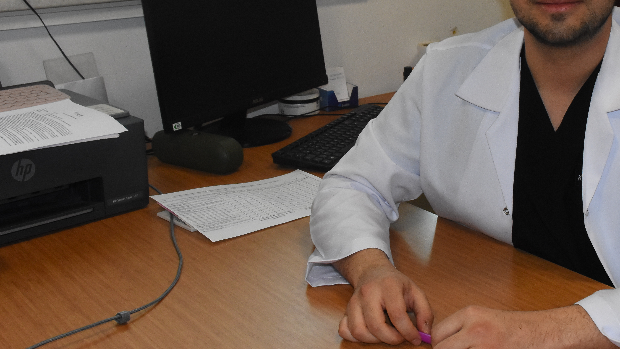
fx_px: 901
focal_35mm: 55
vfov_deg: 21.8
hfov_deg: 37.1
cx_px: 458
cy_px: 116
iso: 2500
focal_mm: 23
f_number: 10
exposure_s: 1/125
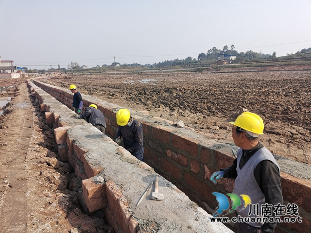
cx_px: 156
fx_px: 234
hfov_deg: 67.3
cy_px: 116
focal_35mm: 26
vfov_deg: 53.1
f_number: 1.8
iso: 50
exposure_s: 1/995
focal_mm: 4.75
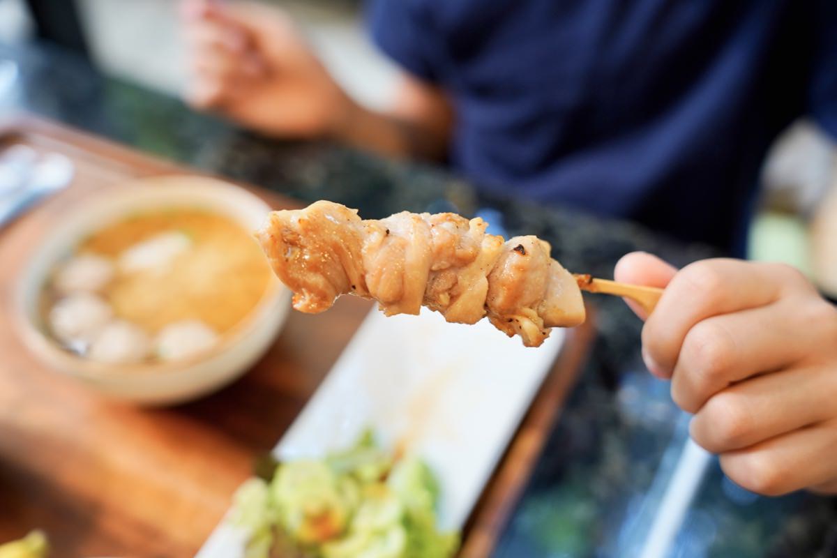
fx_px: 983
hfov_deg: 46.1
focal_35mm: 42
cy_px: 279
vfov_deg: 31.7
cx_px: 418
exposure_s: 1/60
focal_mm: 42.3
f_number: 4
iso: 800
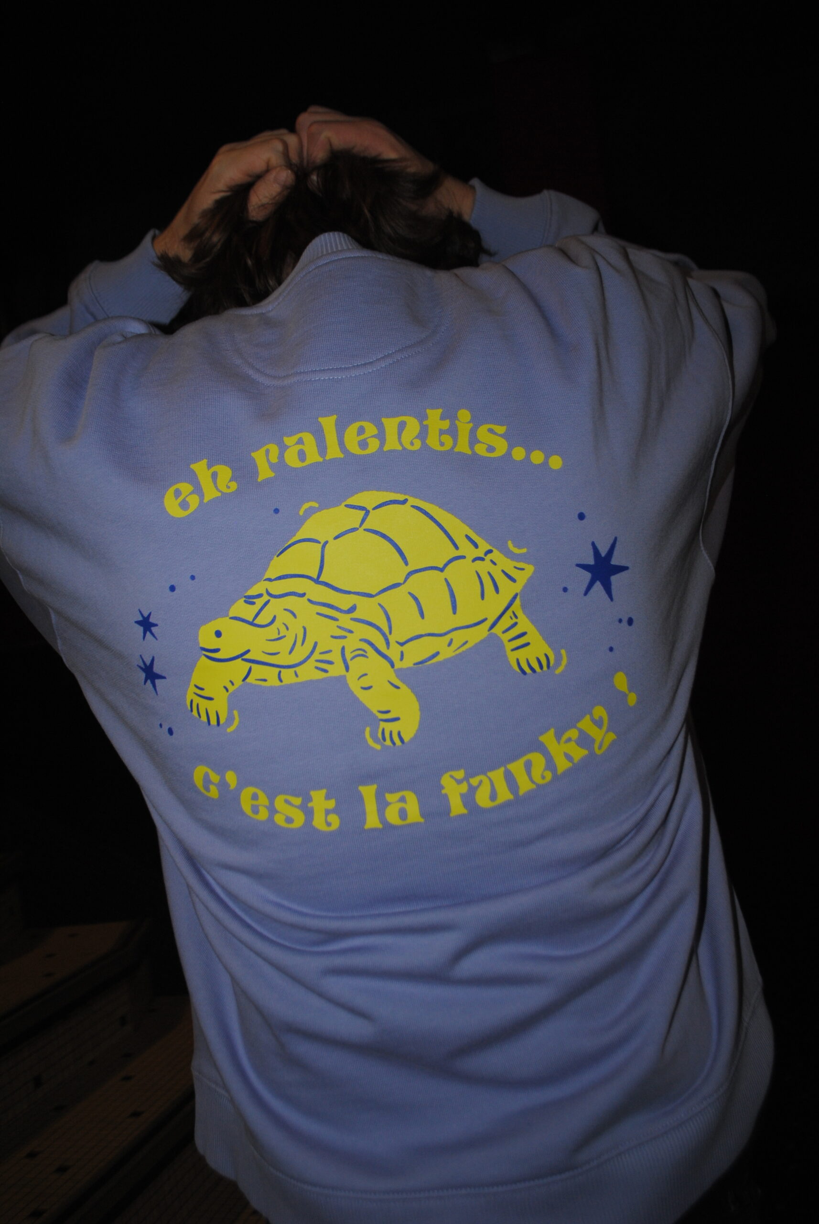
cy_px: 612
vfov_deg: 57.2
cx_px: 410
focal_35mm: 33
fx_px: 1123
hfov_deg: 40.1
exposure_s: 1/60
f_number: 3.8
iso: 200
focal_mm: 22
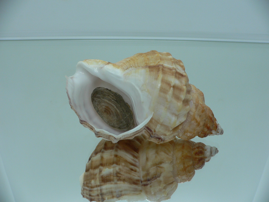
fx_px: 272
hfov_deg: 52.6
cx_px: 134
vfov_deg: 40.7
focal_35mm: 35
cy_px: 101
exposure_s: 1/60
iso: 80
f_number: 2.8
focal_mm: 4.6
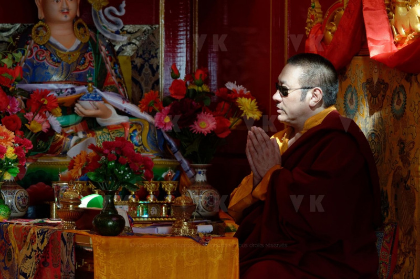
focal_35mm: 255
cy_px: 140
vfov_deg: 5.4
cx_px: 210
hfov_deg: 8.1
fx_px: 2969
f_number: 6.3
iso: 2000
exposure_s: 1/200
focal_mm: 170
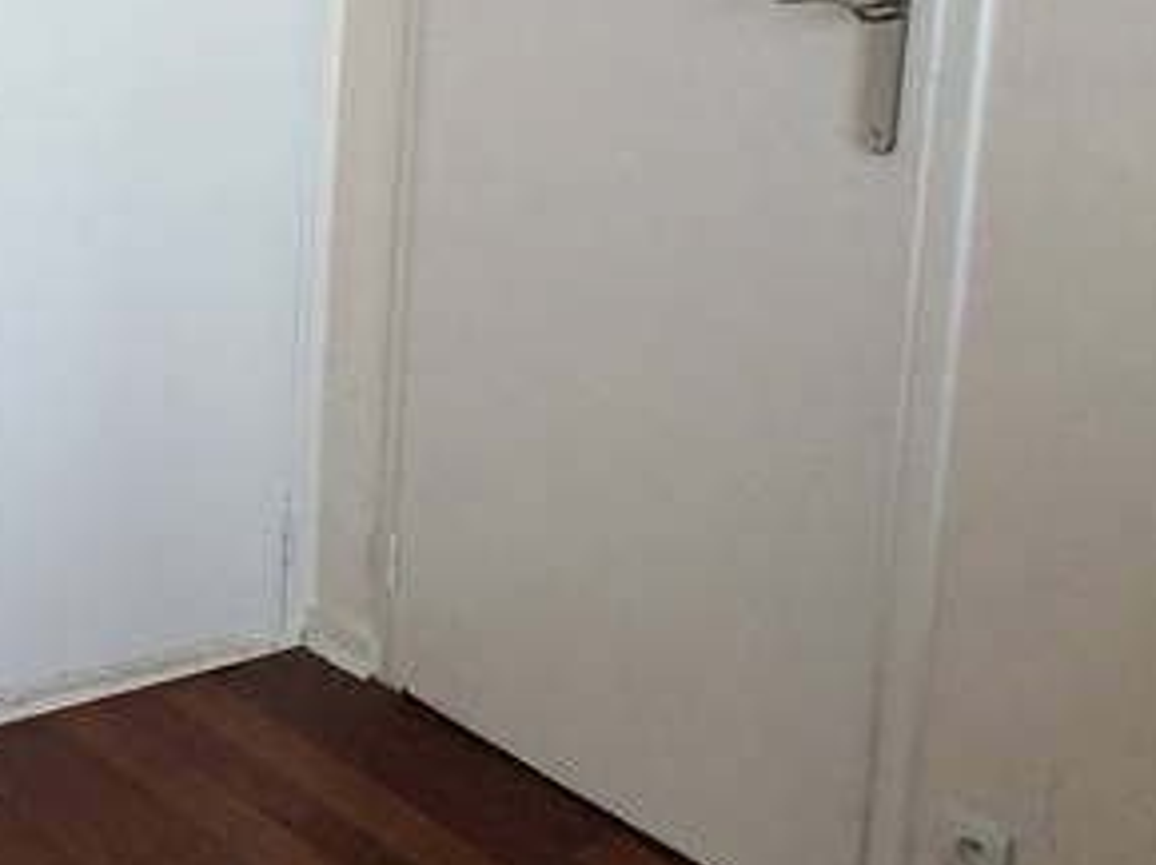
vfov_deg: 18.2
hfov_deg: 22.7
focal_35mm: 79
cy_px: 24
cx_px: -239
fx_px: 2636
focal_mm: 4.15
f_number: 2.2
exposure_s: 1/33
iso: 64
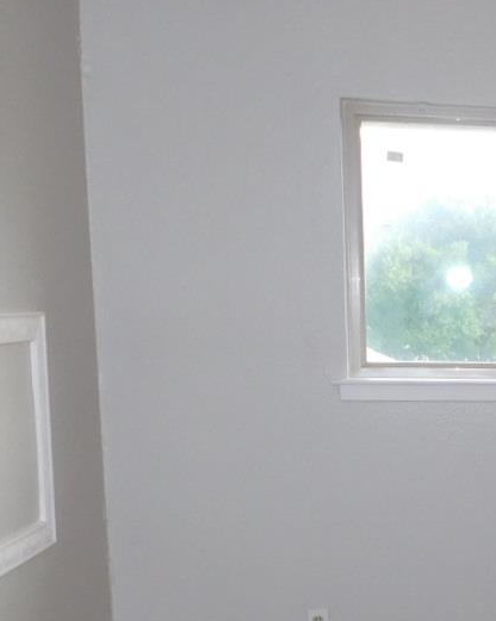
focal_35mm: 69
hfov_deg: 19.2
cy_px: 518
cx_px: 761
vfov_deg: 26.9
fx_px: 1268
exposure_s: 1/30
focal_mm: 4
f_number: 3
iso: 200
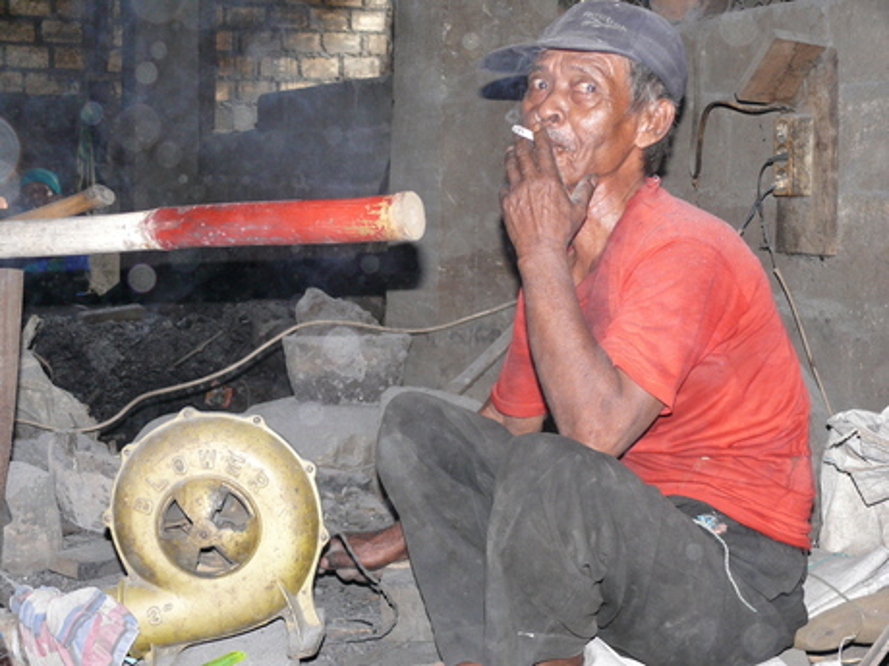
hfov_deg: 32.7
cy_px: 333
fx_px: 1515
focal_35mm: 59
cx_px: 444
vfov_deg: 24.8
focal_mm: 12.6
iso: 160
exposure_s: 1/30
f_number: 3.2
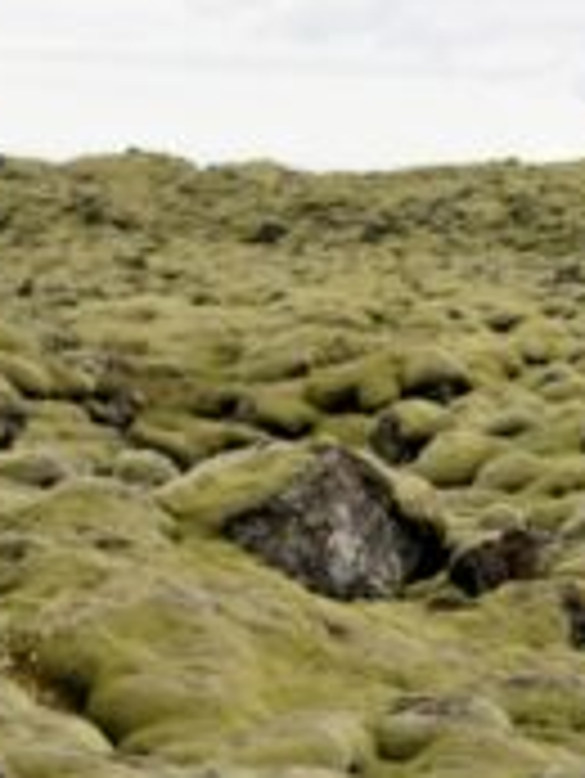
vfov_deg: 9.9
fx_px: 4479
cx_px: 1156
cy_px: 627
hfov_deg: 7.2
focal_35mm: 199
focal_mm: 35
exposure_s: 1/800
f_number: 4
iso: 400
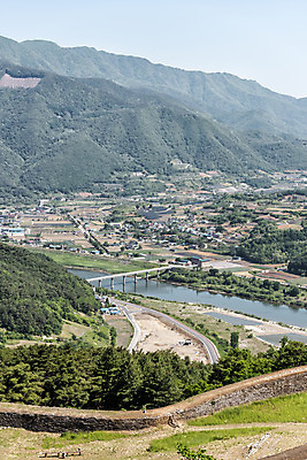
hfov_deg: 19.5
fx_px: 895
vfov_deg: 28.8
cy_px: 230
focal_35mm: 70
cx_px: 154
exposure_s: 1/400
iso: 100
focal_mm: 70
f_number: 5
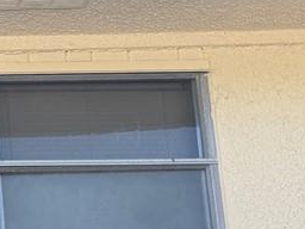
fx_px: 1322
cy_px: 656
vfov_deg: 8.5
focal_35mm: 150
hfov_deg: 11.3
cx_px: -396
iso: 80
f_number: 1.78
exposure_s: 1/980
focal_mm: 6.76
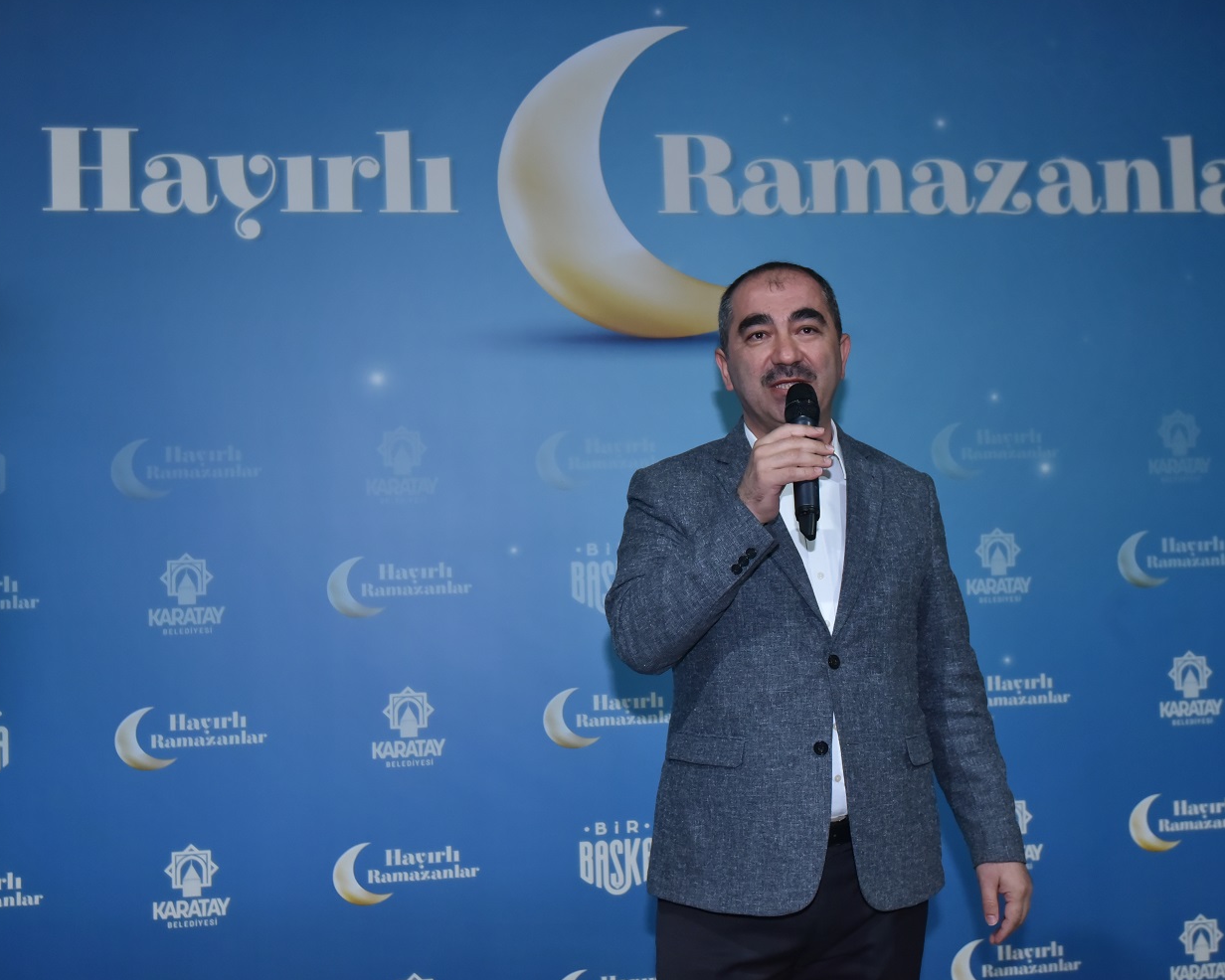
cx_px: 635
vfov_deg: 37.3
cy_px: 485
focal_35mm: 40
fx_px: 1450
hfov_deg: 45.8
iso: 1600
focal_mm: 35
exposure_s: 1/100
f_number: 5.6
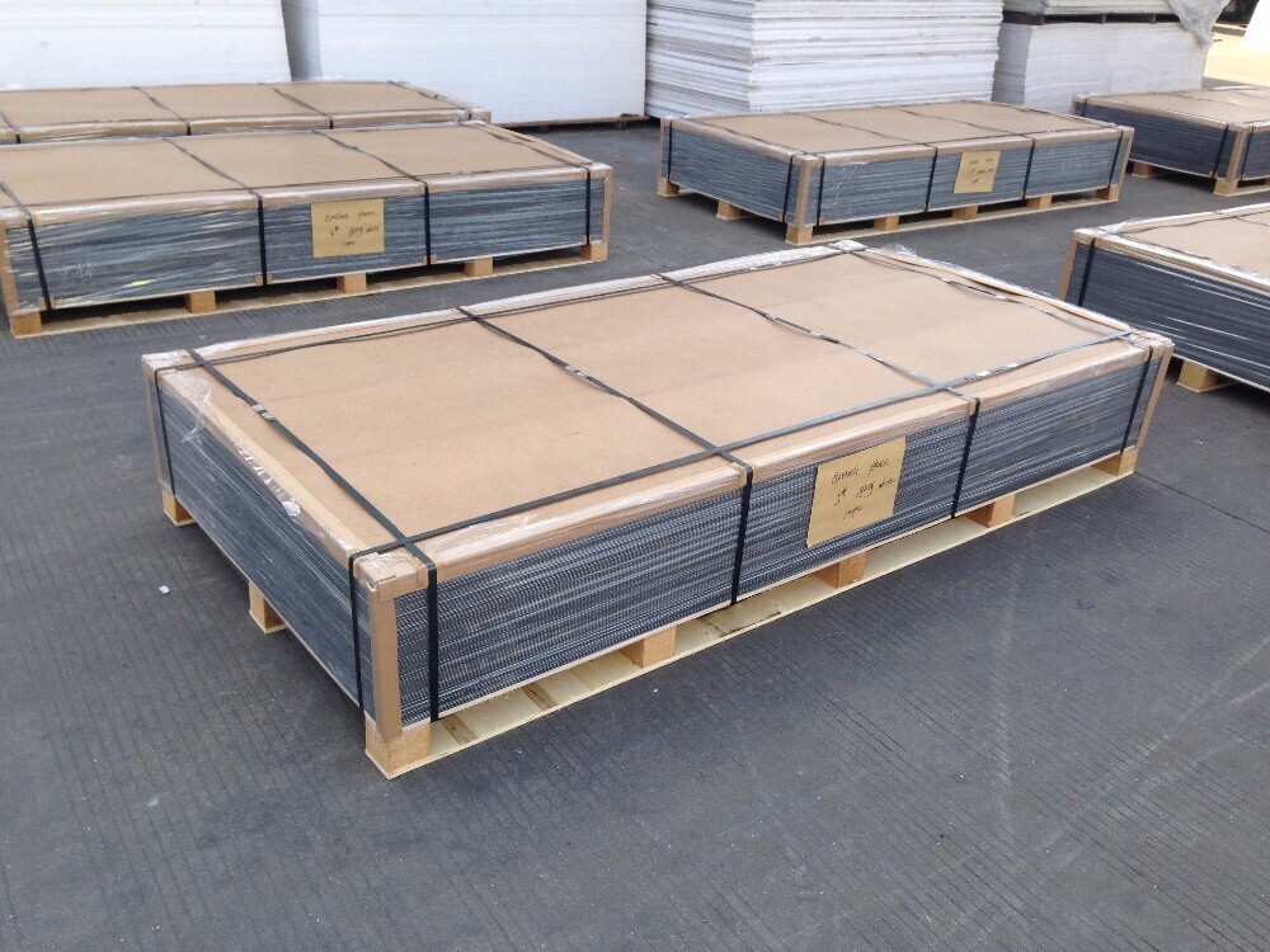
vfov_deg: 42.9
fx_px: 1211
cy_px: 476
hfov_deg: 55.4
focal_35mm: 33
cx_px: 635
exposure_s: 1/423
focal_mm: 4.12
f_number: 2.4
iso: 50
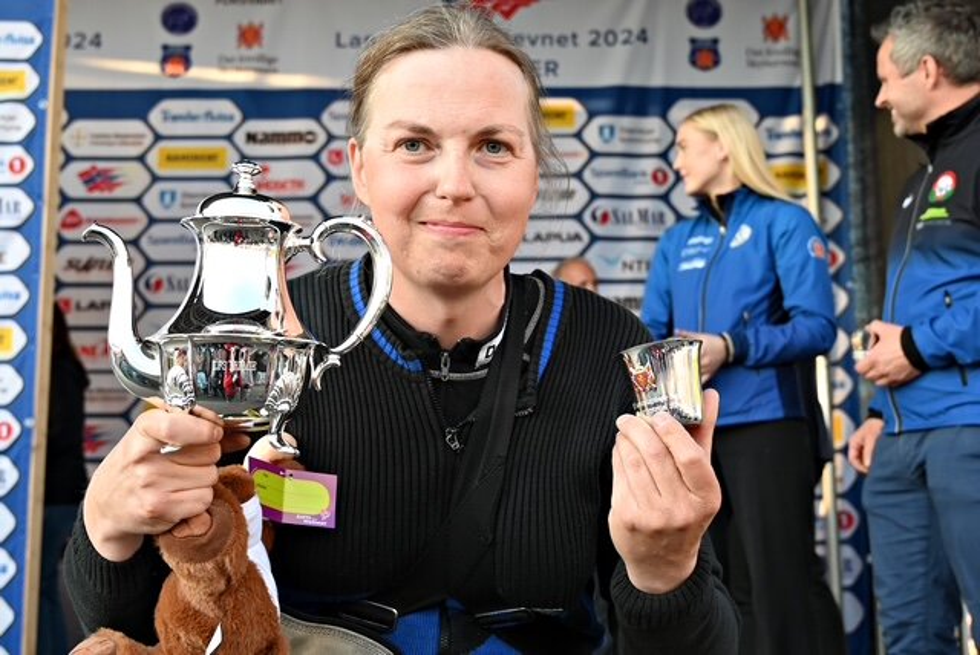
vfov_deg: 30.6
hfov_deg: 44.5
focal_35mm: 44
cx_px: 490
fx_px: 1199
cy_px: 328
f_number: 4.5
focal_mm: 29.5
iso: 1000
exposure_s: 1/320
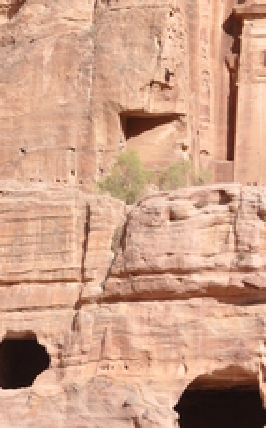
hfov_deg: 6.3
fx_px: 2372
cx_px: 407
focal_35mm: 204
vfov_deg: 10.3
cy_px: 143
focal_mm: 46
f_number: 10
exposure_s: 1/400
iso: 200
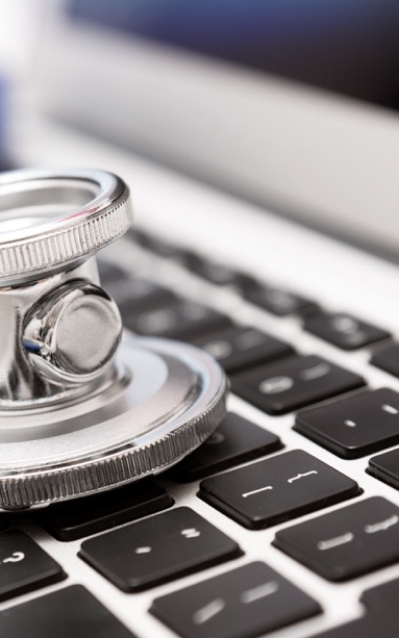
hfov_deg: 8.7
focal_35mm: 149
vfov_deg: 14.0
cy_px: 245
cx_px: -56
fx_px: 2593
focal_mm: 70
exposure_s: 1/125
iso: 100
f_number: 4.5
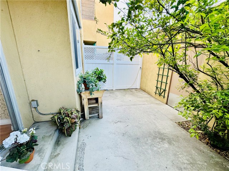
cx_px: 114
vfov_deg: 85.7
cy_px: 86
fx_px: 93
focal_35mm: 14
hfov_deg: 102.1
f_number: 2.2
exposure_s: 1/99
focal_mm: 2.22
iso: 64
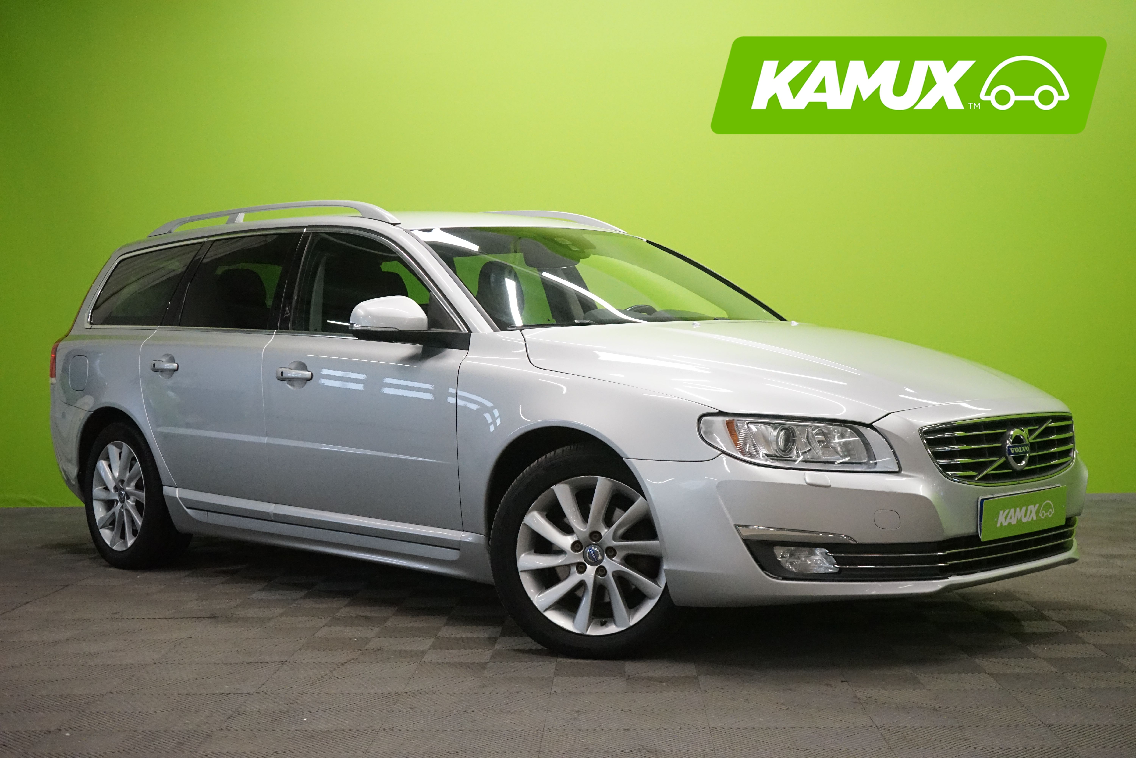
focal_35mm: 48
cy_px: 379
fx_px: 1515
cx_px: 568
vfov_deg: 28.1
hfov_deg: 41.1
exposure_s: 1/500
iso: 6400
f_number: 5.6
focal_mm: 48
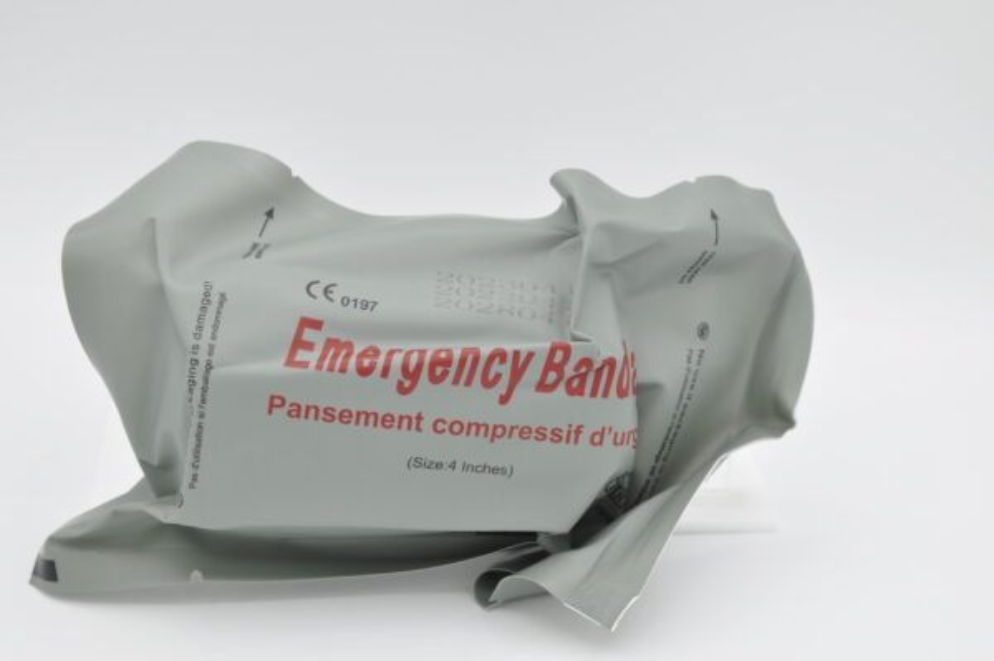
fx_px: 2069
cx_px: 497
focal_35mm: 75
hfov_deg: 27.0
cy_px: 330
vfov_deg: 18.2
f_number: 8
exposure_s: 1/125
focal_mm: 50
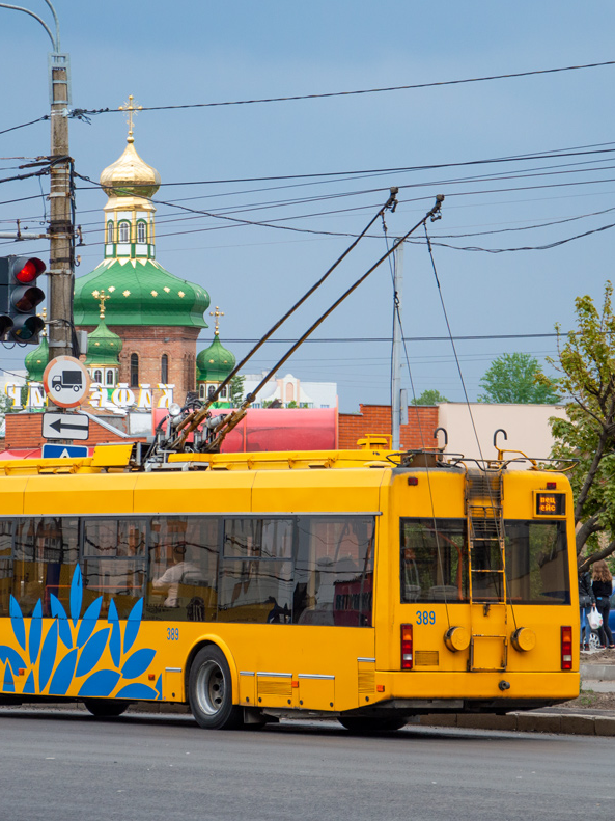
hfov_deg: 9.7
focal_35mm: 153
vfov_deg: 12.9
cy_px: 413
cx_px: 237
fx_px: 3625
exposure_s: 1/320
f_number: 5.3
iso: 200
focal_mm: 70
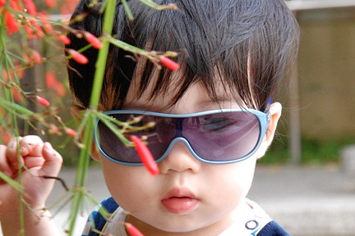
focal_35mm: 204
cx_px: 205
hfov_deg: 10.1
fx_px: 2012
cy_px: 154
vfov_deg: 6.7
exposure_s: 1/60
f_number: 13
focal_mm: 98
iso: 1600
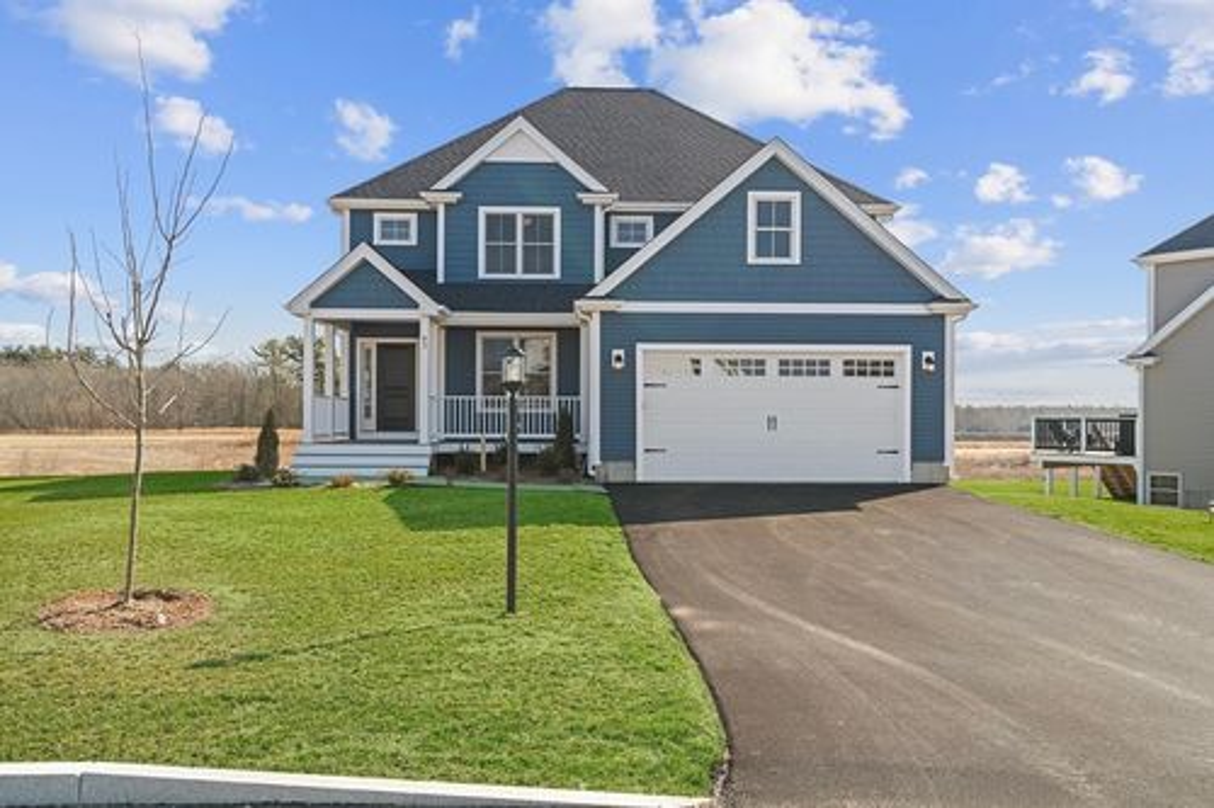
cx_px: 607
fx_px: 944
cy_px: 404
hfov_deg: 65.5
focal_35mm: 28
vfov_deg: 46.4
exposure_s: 1/50
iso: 320
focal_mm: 28
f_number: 7.1
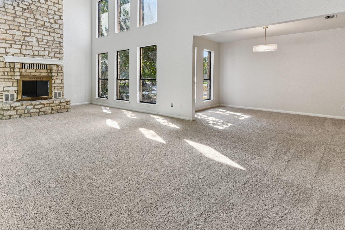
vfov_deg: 60.5
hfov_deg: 82.6
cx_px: 132
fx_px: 192
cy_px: 77
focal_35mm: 20
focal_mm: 14
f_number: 8
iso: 100
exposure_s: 1/15
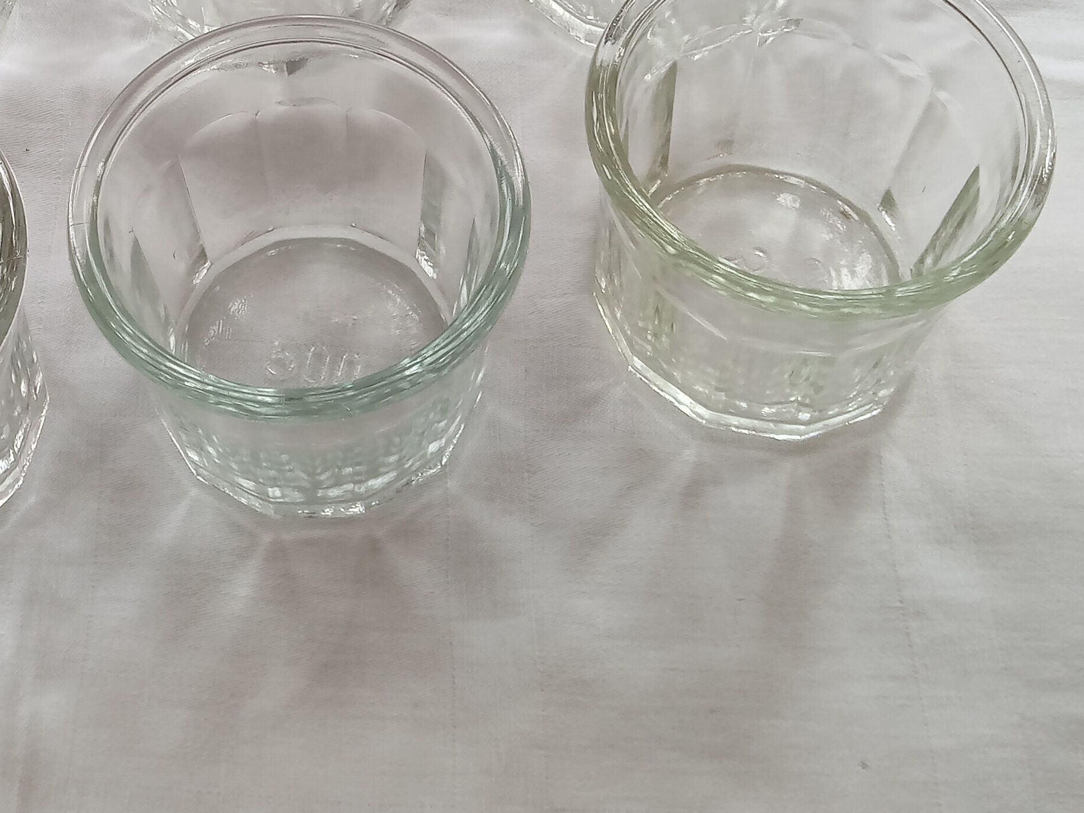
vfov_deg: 22.7
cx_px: 293
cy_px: 85
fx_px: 1973
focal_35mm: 63
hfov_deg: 30.3
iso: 111
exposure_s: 1/213
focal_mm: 3.57
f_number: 1.8
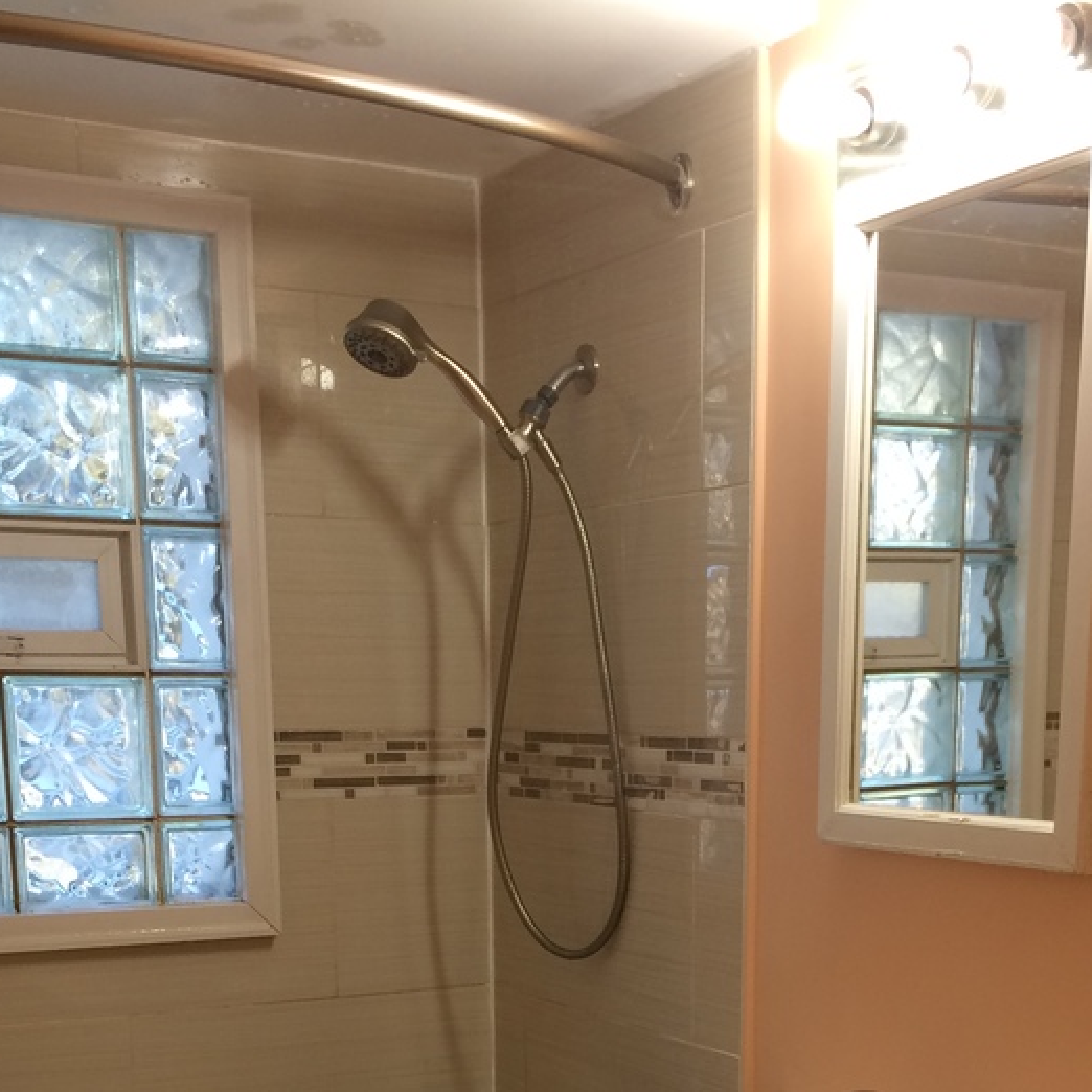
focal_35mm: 53
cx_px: 598
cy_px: 1117
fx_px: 1892
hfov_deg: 32.2
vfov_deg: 29.8
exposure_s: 1/40
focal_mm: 4.15
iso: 32
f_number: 2.2
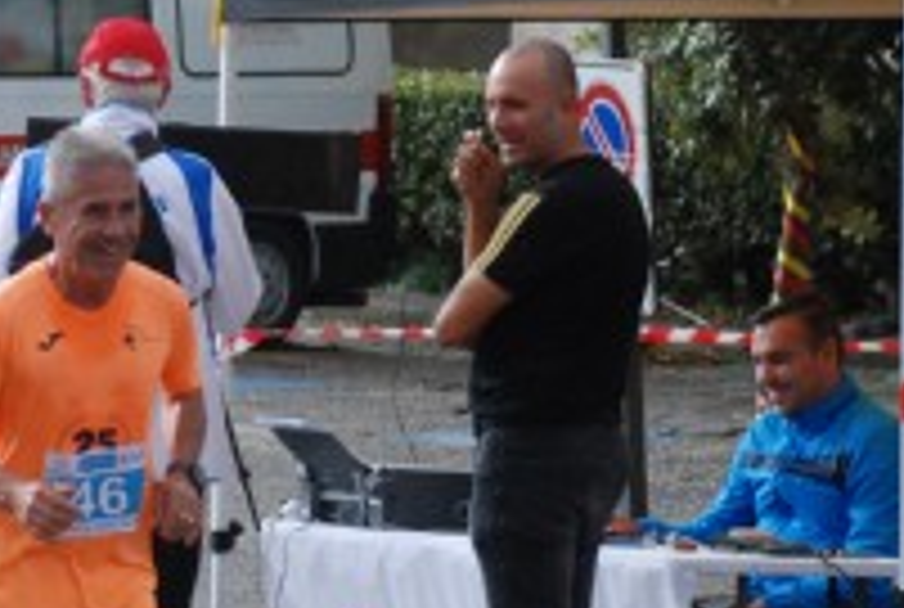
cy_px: 538
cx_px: 90
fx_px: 7877
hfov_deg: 6.6
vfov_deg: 4.4
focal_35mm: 313
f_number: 5.6
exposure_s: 1/800
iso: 1000
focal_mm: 70
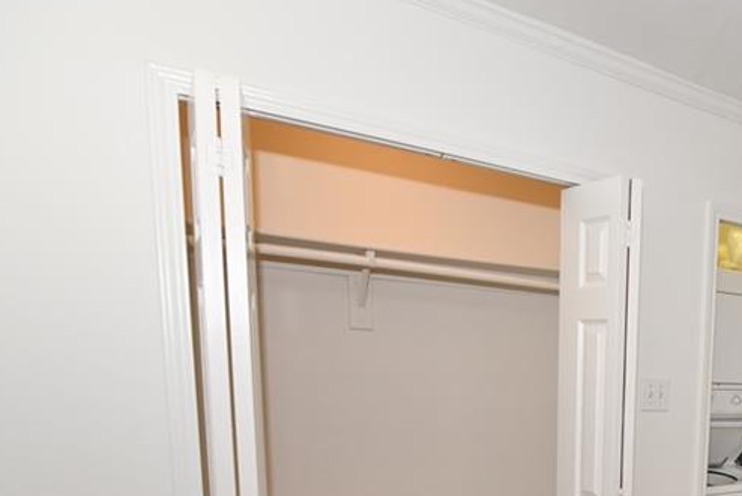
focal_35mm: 29
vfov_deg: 41.3
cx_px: 689
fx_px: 598
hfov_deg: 54.1
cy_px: 452
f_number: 5
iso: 250
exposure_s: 1/60
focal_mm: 14
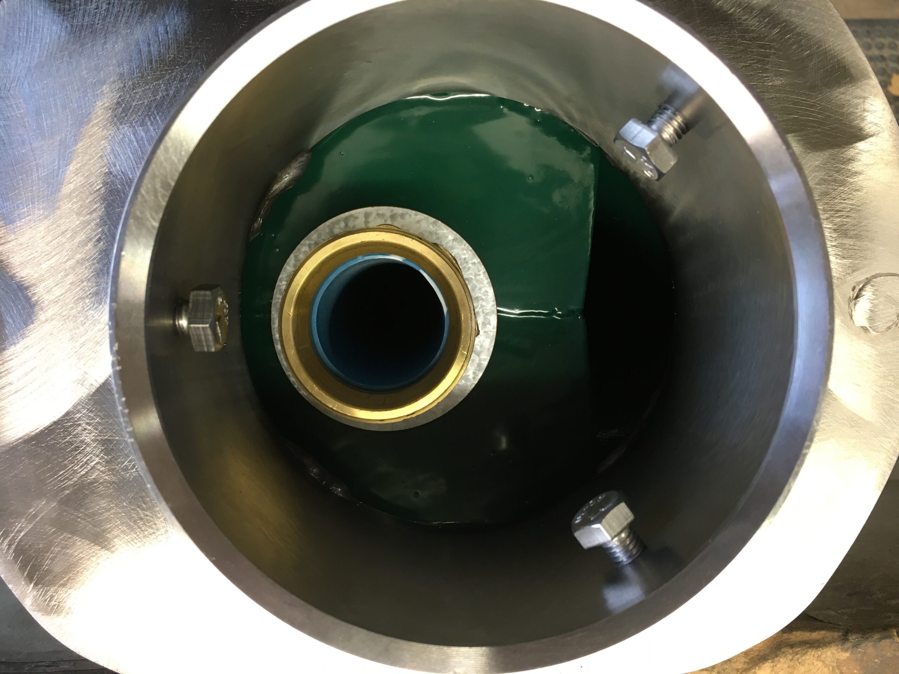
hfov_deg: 61.7
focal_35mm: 29
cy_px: 337
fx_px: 753
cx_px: 450
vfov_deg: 48.2
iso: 100
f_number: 2.2
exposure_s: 1/33
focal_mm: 4.15
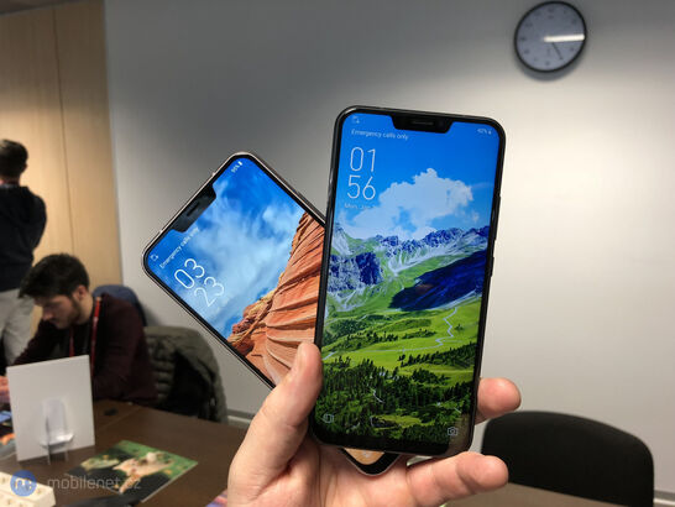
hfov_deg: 63.4
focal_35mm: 28
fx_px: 546
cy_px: 254
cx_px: 338
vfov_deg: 49.8
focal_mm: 4
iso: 40
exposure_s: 1/17
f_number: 1.8
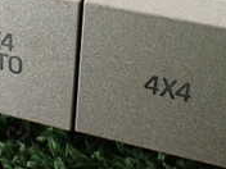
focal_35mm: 102
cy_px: 17
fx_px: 666
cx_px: 27
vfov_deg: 14.4
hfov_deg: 19.0
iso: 640
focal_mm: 5.4
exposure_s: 1/125
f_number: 2.3
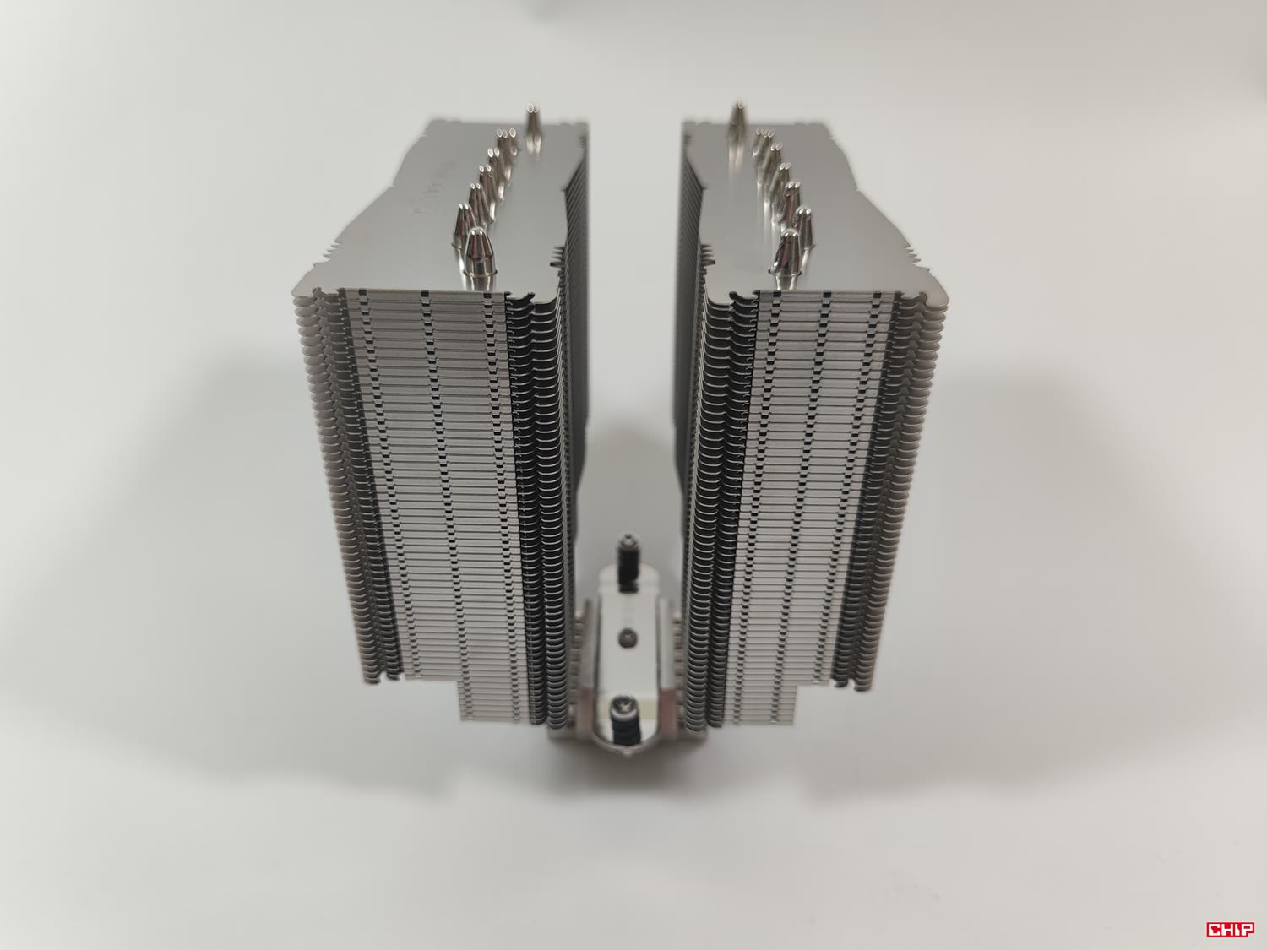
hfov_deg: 69.4
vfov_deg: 54.9
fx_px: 915
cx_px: 634
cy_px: 475
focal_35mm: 25
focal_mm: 6.78
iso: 75
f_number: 1.85
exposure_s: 1/100
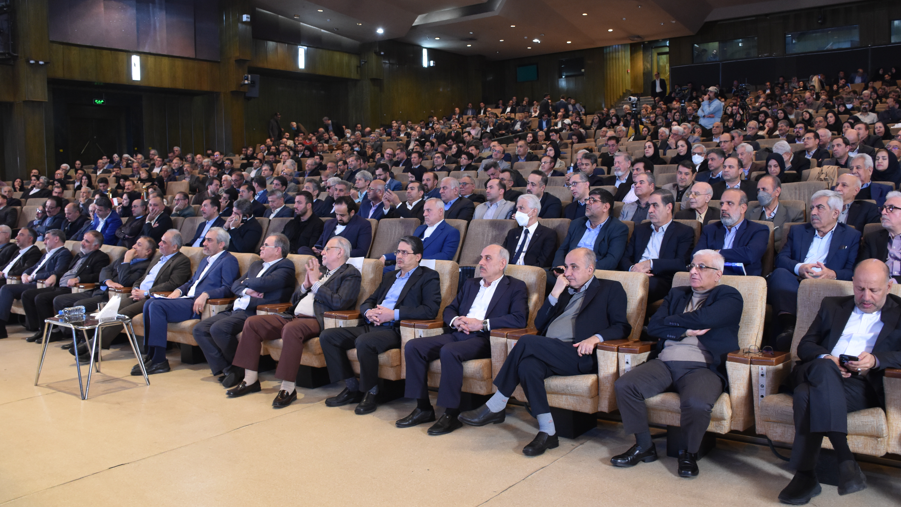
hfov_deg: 59.5
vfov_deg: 35.6
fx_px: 788
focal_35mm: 33
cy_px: 214
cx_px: 456
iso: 1250
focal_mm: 20
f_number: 3.5
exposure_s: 1/25
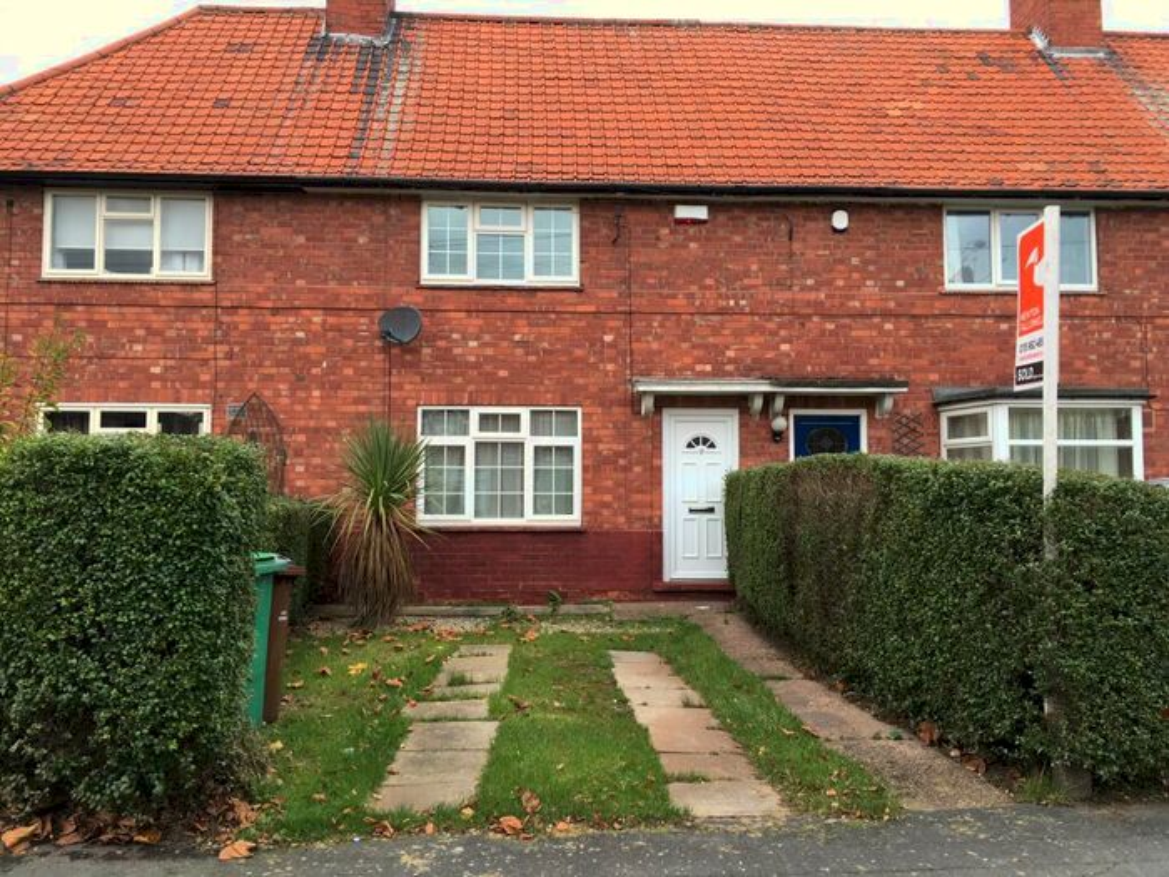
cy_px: 438
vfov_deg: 48.2
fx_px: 979
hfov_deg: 61.7
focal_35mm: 29
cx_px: 584
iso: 32
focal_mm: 4.15
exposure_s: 1/50
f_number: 2.2
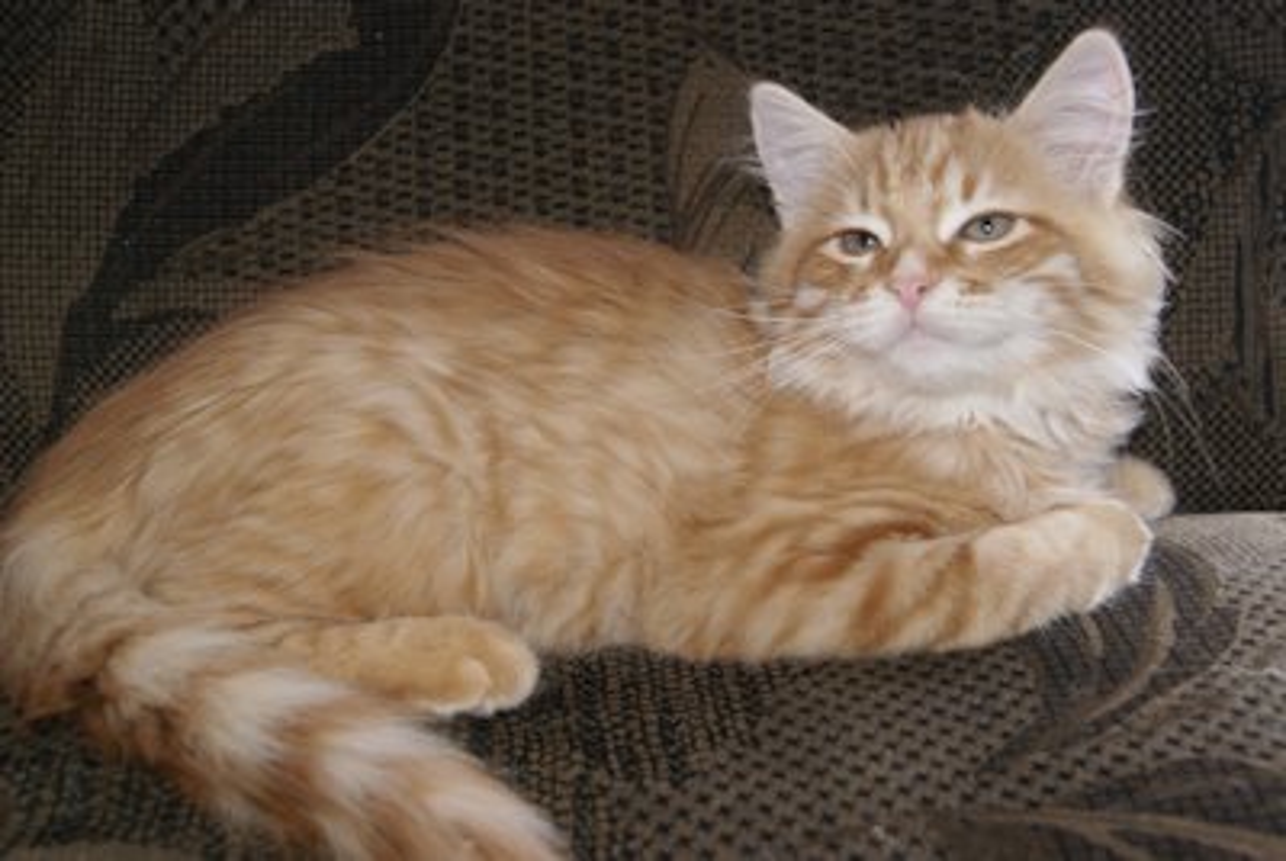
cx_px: 643
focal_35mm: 52
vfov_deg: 25.8
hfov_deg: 37.8
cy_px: 430
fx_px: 1878
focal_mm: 35
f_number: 5.6
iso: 400
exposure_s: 1/60
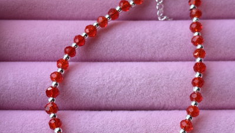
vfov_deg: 15.9
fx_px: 474
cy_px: 83
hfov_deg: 27.8
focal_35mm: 76
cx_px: 118
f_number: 1.6
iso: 32
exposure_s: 1/132
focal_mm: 5.96
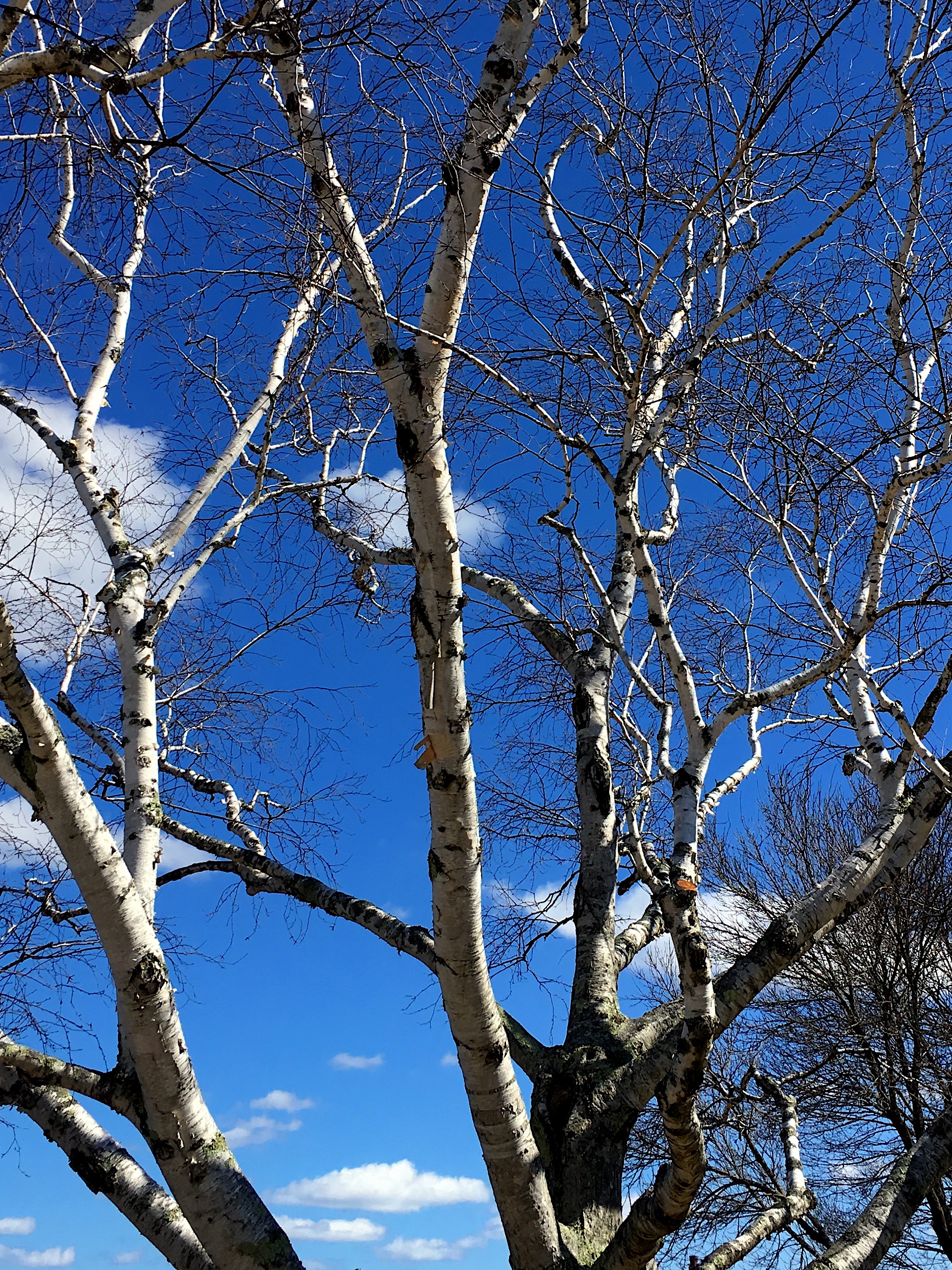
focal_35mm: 47
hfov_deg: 30.8
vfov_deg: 40.3
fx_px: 1723
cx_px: 564
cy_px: 535
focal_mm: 4.15
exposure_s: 1/1709
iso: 25
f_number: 2.2
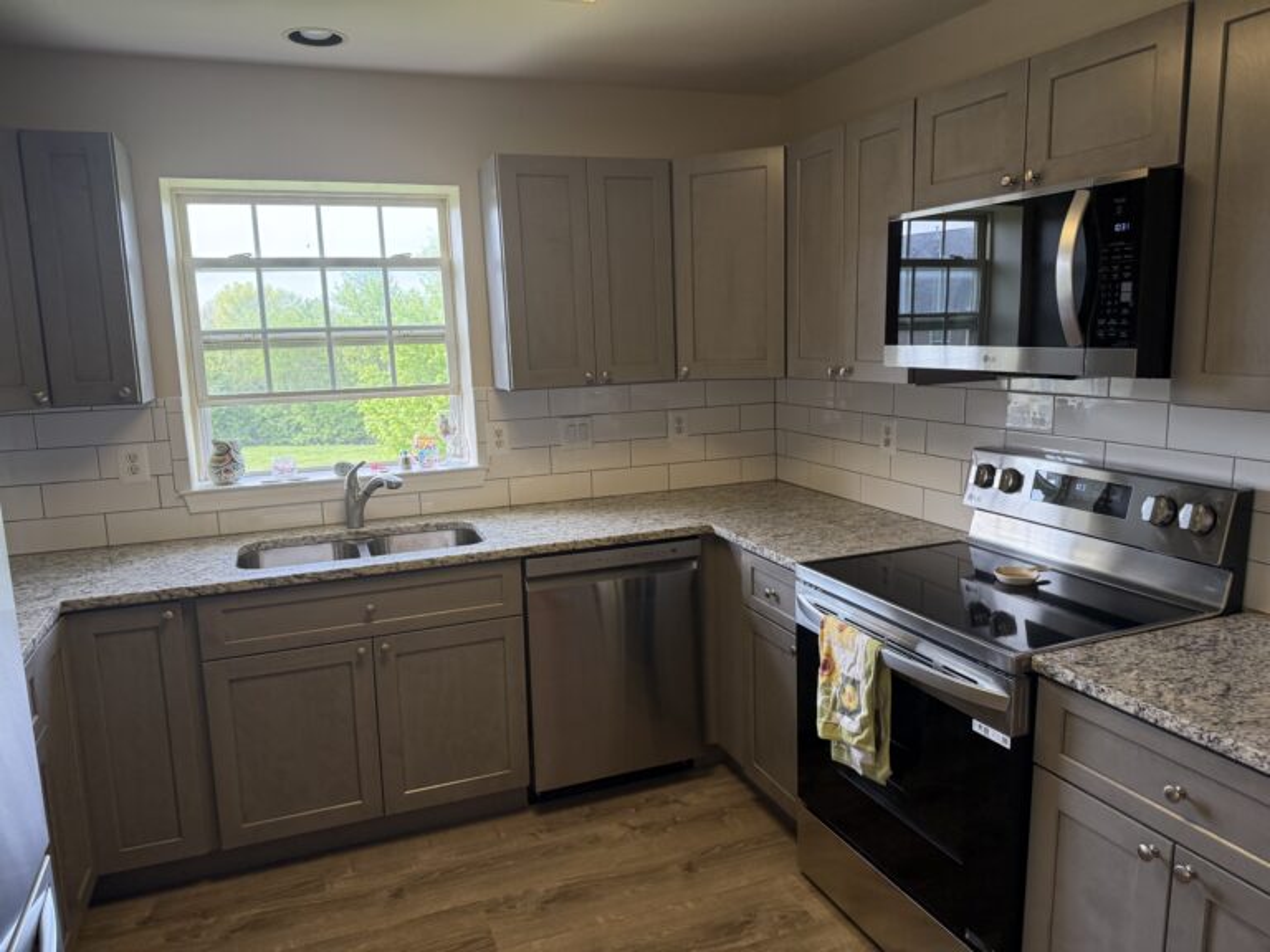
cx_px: 635
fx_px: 881
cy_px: 476
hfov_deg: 71.6
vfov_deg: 56.8
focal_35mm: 24
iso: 200
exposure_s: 1/178
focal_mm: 6.76
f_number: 1.78
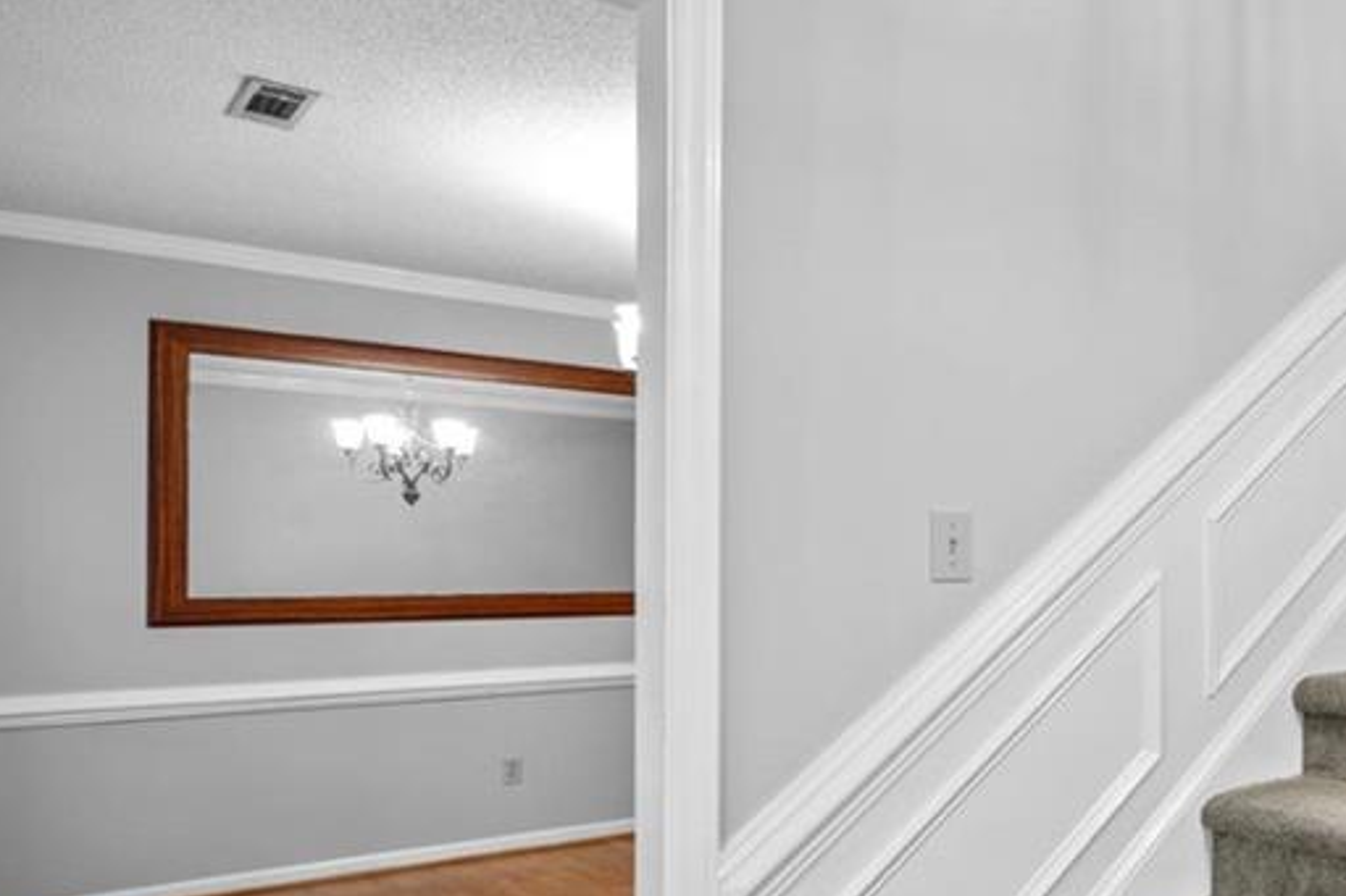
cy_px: 557
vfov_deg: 40.8
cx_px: 1304
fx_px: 1196
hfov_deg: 49.5
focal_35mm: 32
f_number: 8
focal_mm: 16
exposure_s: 1/1.67
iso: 400
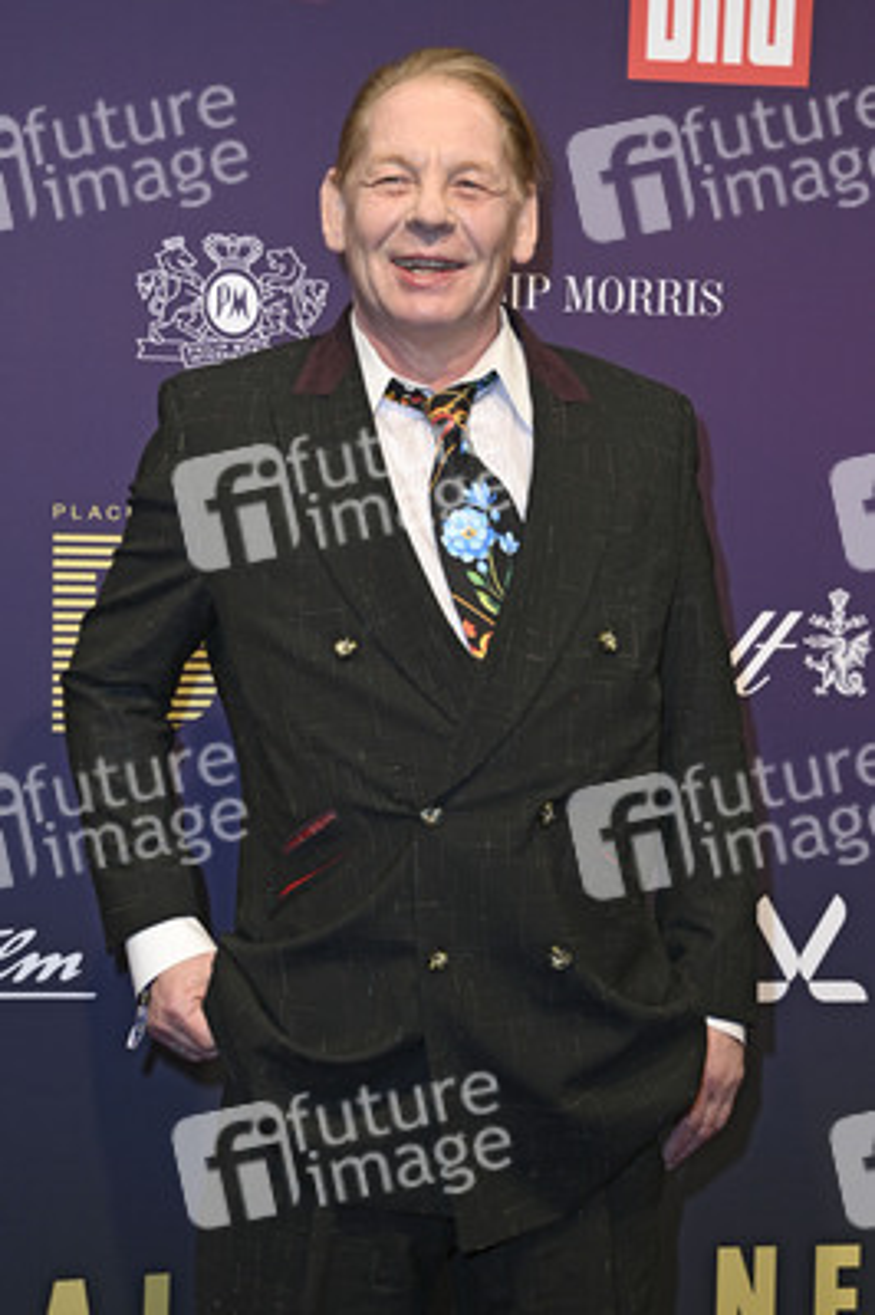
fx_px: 2264
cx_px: 438
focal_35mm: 62
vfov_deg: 32.4
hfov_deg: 21.9
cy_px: 658
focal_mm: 62
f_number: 6.3
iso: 500
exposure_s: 1/250
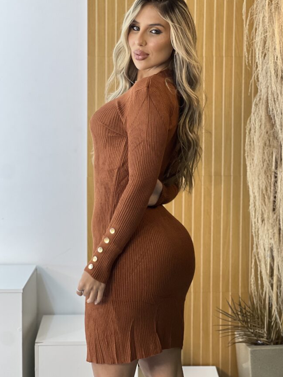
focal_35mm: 83
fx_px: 905
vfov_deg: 23.6
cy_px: 178
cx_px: 149
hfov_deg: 17.8
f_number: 2.8
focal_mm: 9
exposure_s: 1/120
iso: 160
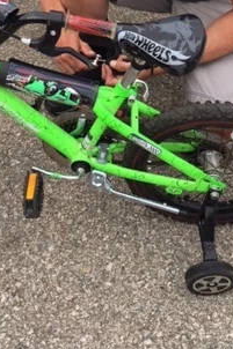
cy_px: -9
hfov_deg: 21.1
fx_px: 622
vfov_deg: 29.2
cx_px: 61
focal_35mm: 64
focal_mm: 4.15
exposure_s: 1/670
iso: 32
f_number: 2.2
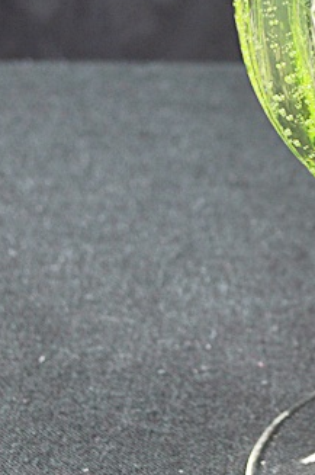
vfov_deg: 13.9
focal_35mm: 147
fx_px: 1935
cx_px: 474
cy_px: 48
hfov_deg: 9.1
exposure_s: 1/30
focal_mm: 32
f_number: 4.8
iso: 400
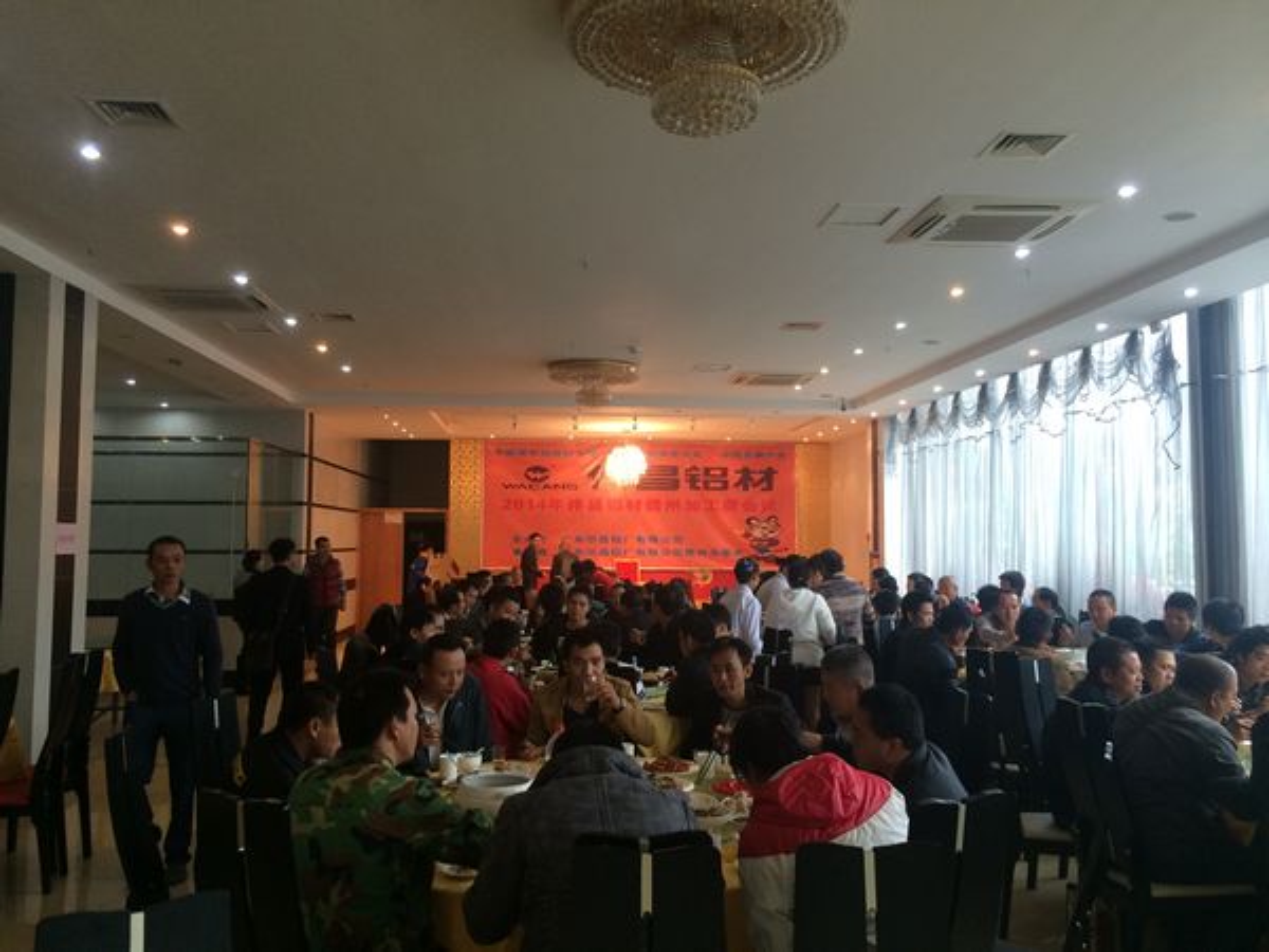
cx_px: 634
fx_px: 1100
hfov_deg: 60.0
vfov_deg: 46.8
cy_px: 476
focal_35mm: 30
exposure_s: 1/30
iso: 100
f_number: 2.2
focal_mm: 4.12
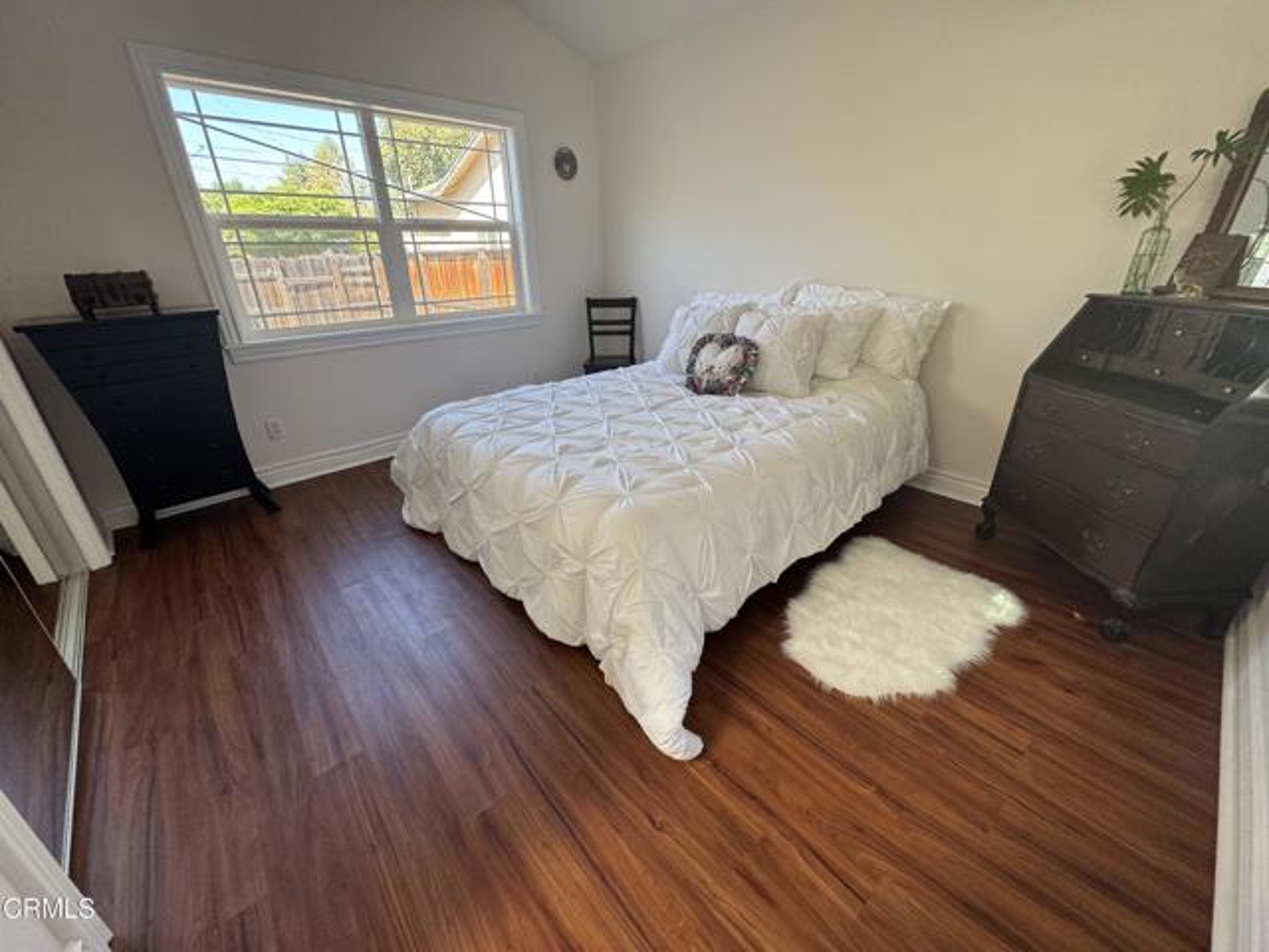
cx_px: 634
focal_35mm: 14
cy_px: 476
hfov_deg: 102.1
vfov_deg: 85.7
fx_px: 513
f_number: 2.2
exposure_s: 1/99
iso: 100
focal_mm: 2.22
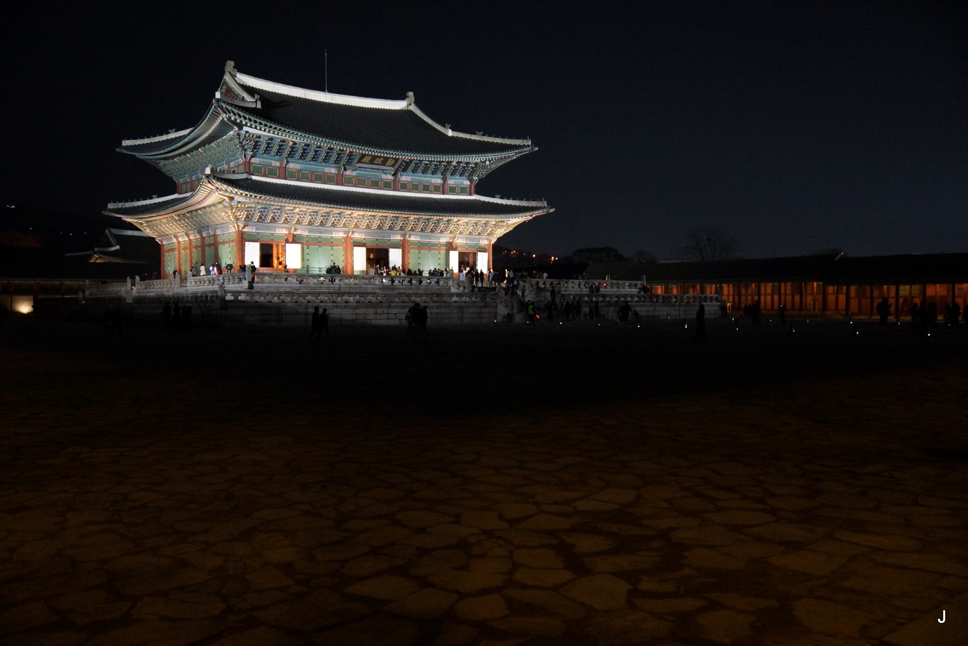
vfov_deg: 43.6
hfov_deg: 61.9
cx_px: 484
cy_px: 323
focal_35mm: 30
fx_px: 807
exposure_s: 1/25
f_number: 2.8
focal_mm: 20
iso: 1600
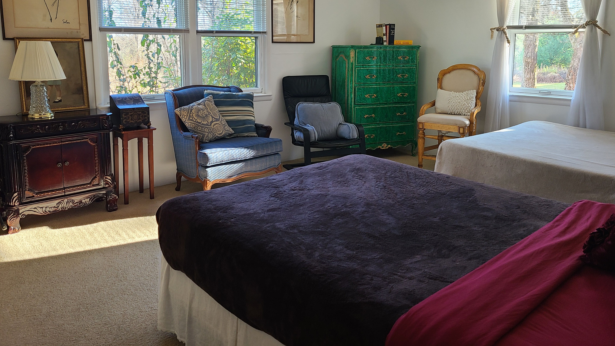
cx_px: 303
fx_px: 473
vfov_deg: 39.6
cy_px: 110
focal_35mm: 29
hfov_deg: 66.1
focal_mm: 5.4
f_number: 1.8
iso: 80
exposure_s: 1/60
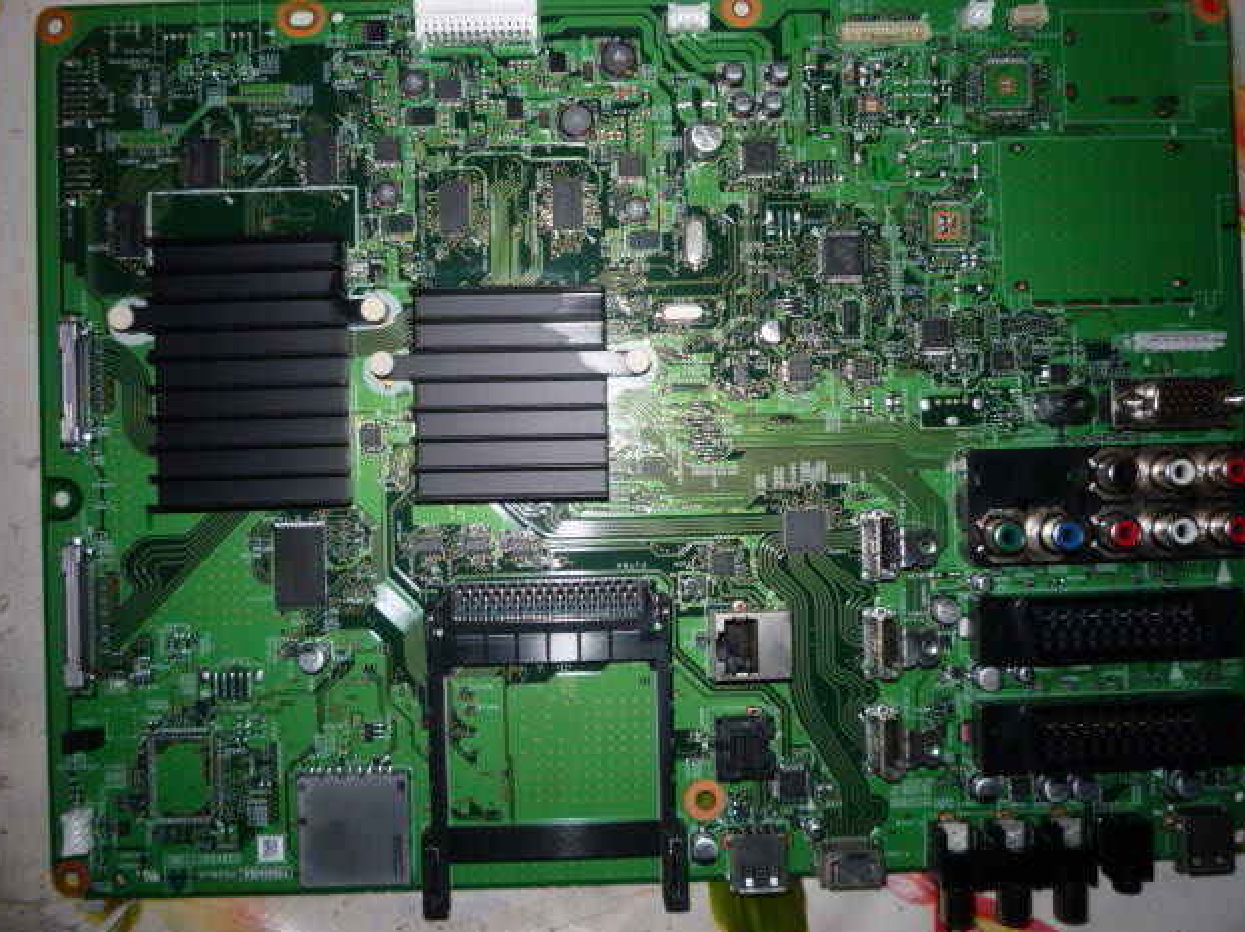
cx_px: 617
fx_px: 1186
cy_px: 465
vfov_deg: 42.9
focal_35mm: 33
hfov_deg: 55.4
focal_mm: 5.2
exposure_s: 1/30
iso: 100
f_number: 4
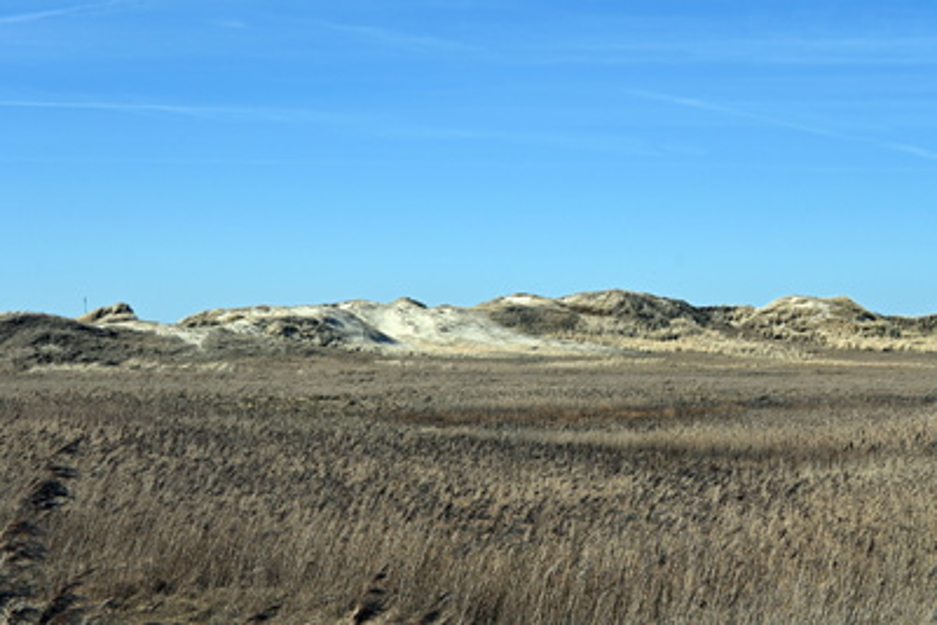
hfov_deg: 27.0
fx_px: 1953
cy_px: 312
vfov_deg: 18.2
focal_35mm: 75
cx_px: 468
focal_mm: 50
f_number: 8
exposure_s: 1/500
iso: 100
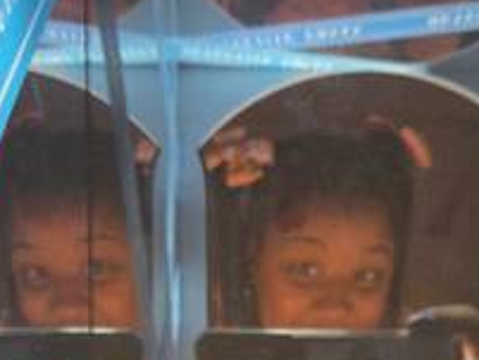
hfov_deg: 34.8
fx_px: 762
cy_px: 405
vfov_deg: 24.6
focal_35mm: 55
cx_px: 279
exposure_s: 1/60
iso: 1600
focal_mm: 5.4
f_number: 1.8
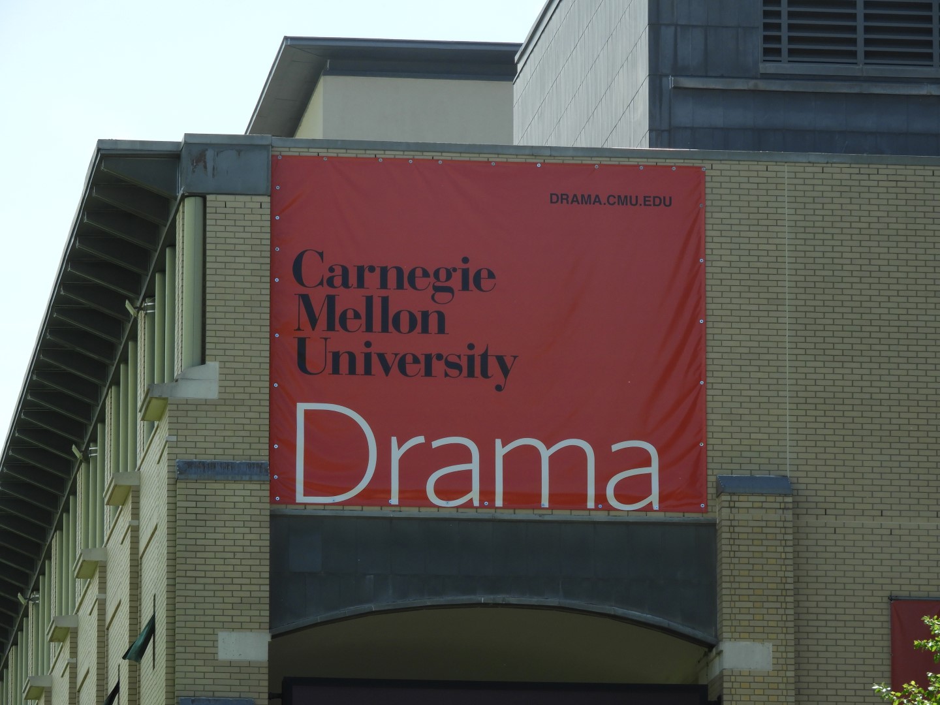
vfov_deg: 5.9
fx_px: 6789
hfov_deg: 7.9
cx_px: 470
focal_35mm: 250
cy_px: 352
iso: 100
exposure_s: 1/320
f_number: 5.5
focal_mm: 44.8
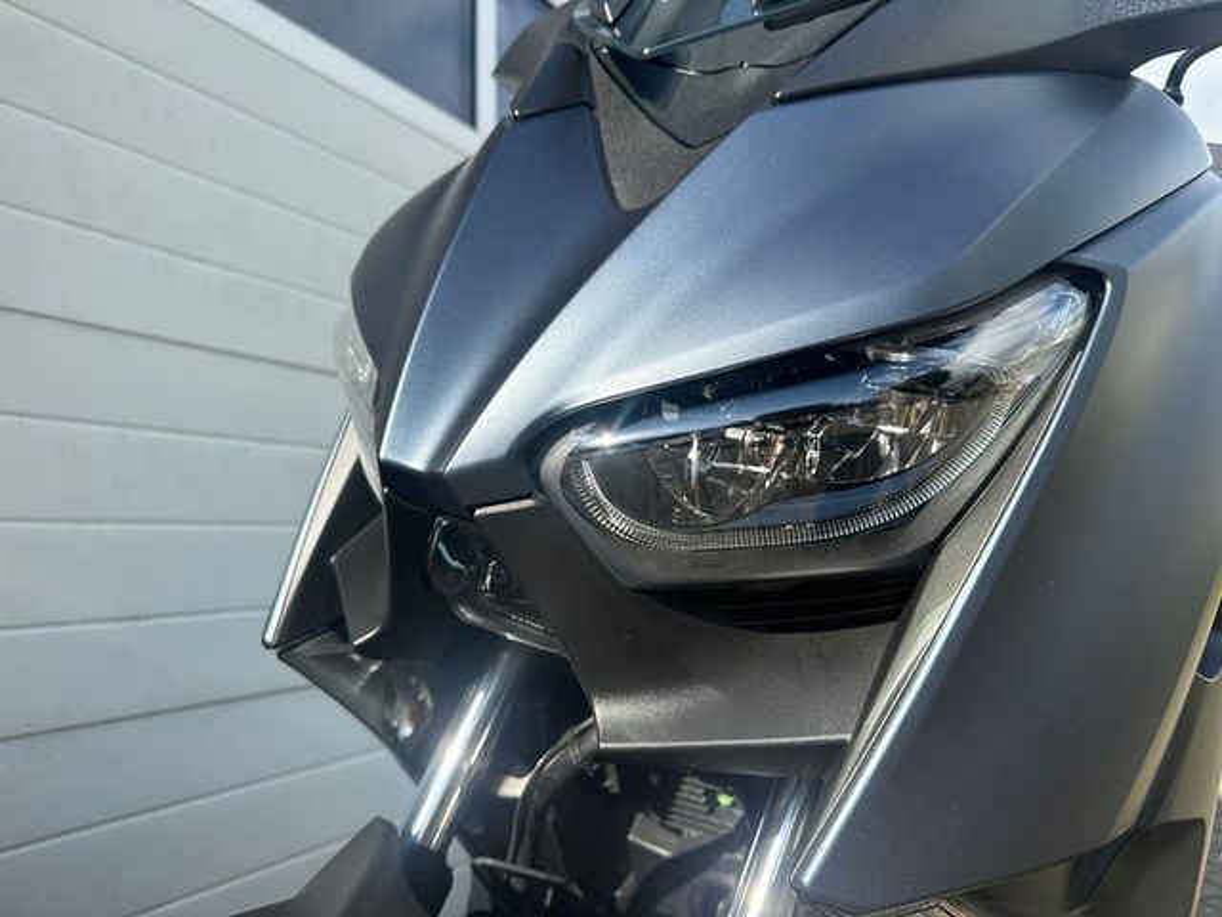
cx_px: 611
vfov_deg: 56.8
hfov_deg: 71.6
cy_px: 458
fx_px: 847
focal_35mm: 24
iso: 80
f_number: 1.78
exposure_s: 1/1812
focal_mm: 6.86
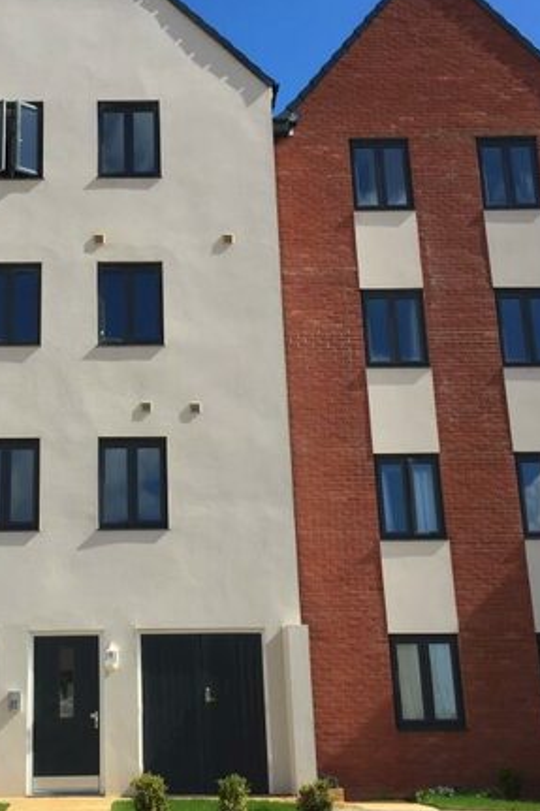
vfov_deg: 40.4
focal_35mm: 49
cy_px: 390
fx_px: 1103
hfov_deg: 27.1
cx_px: 124
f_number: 2.2
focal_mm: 4.15
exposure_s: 1/1276
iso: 32
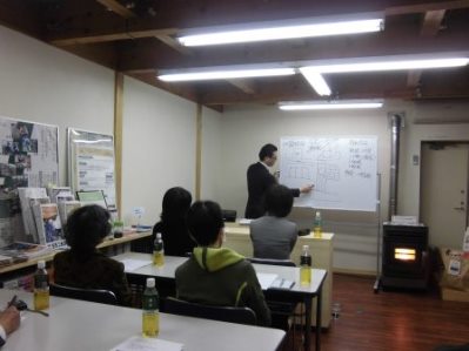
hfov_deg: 58.4
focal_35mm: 31
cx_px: 234
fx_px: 420
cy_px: 176
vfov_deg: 45.4
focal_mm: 5.5
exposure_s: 1/60
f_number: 2.9
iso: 100
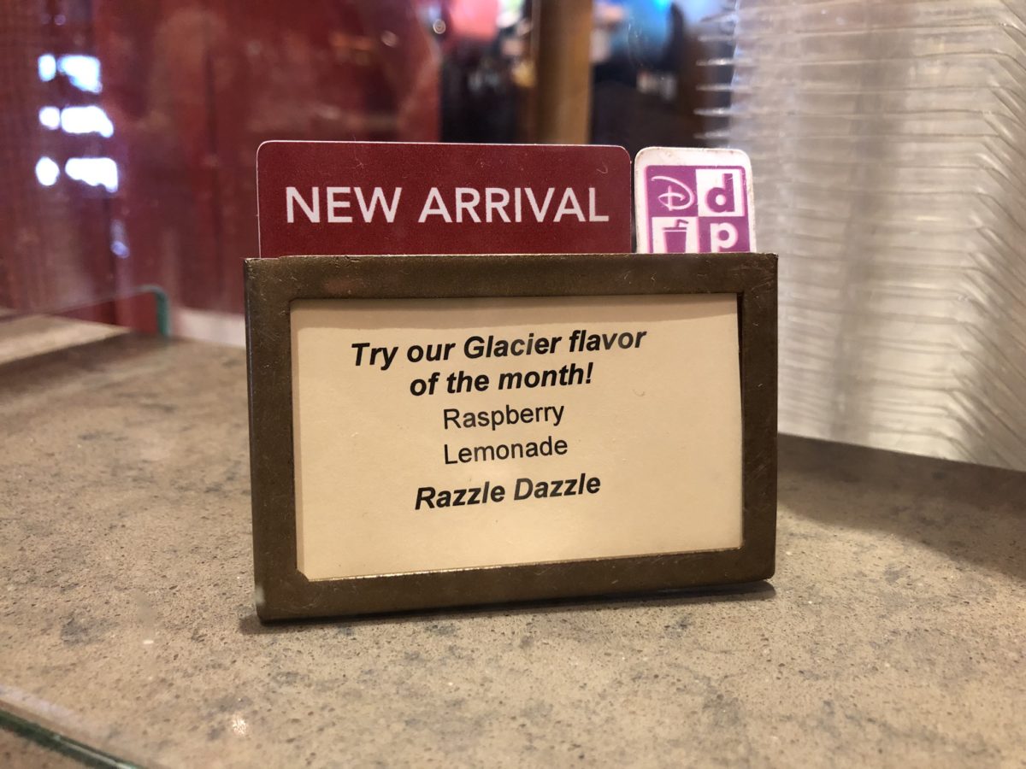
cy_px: 384
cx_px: 513
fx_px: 830
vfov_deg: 49.7
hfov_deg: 63.4
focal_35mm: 28
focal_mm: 3.99
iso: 100
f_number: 1.8
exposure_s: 1/13
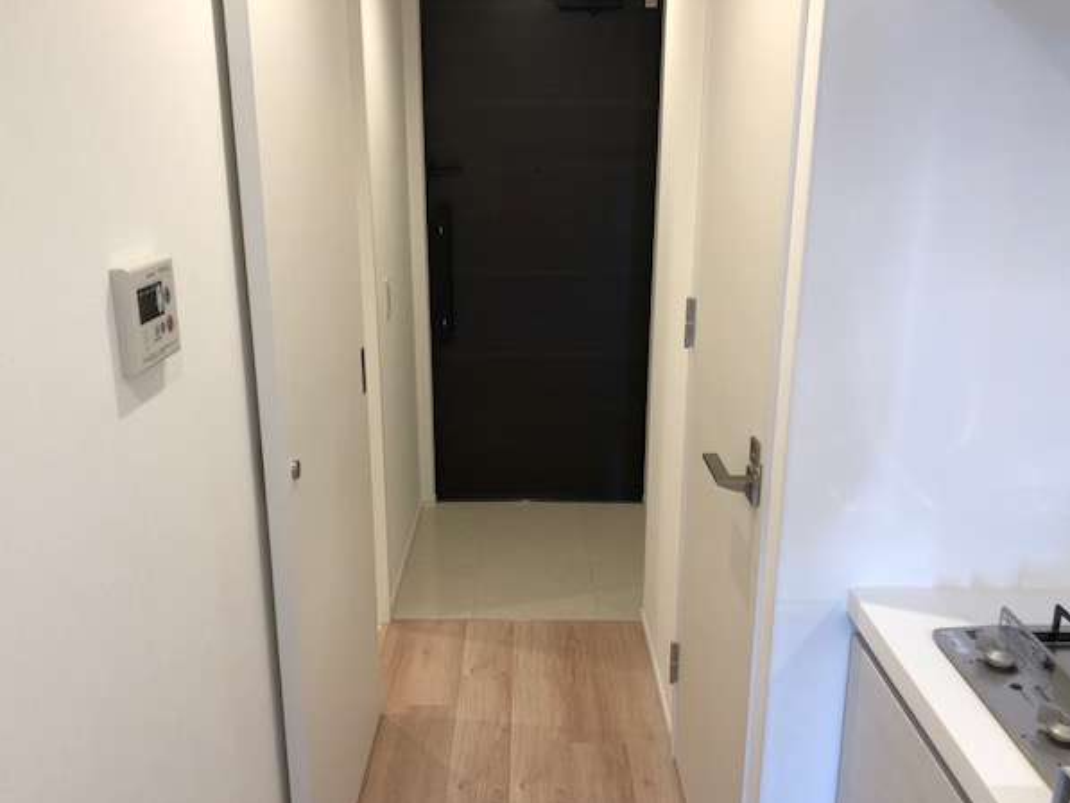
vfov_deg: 46.8
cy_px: 425
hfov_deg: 59.9
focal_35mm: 30
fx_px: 928
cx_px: 502
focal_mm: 3.99
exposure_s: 1/25
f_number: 1.8
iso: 40
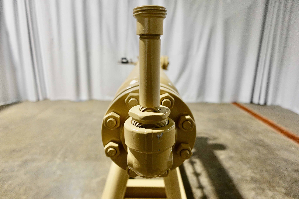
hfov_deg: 73.7
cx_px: 150
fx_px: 199
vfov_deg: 53.1
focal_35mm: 24
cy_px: 100
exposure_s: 1/40
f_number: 1.8
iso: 640
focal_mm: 9.4
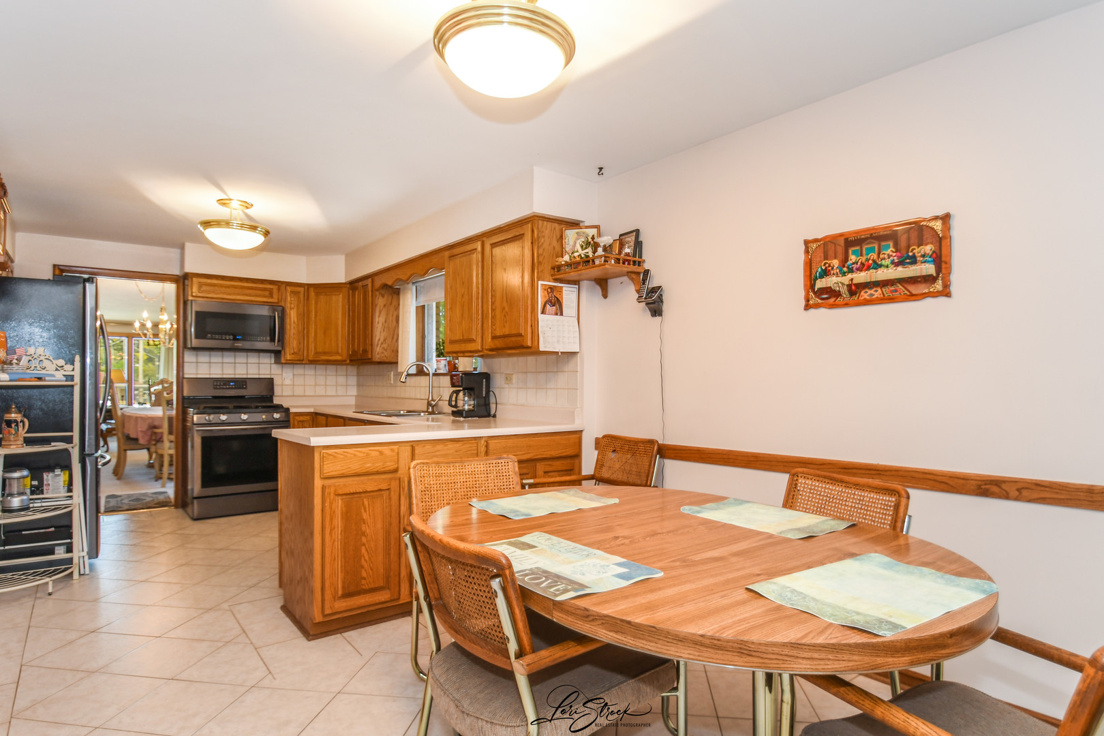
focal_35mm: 18
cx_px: 552
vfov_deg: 67.4
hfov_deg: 90.0
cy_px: 368
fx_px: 552
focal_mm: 12
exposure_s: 1/320
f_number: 8
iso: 400
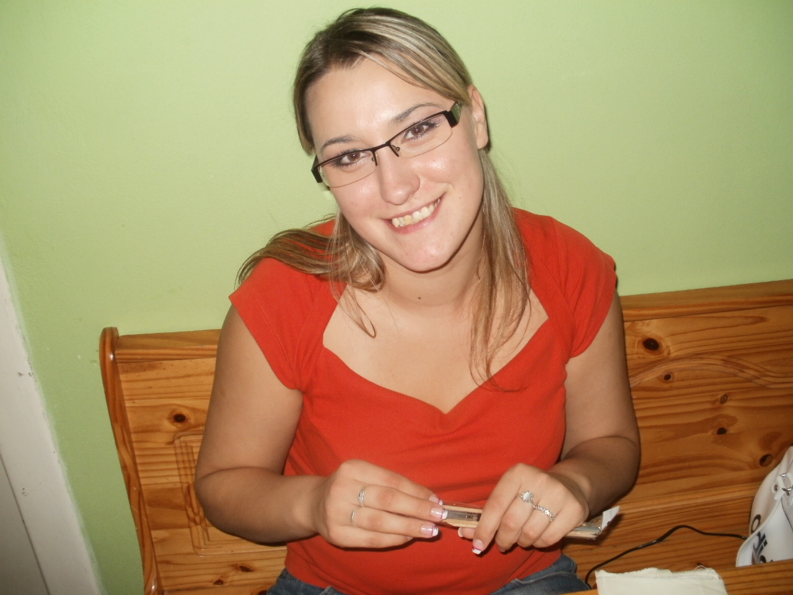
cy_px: 298
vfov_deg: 39.7
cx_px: 396
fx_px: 825
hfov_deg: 51.4
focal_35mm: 36
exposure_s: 1/30
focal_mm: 6.3
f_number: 3.5
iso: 125
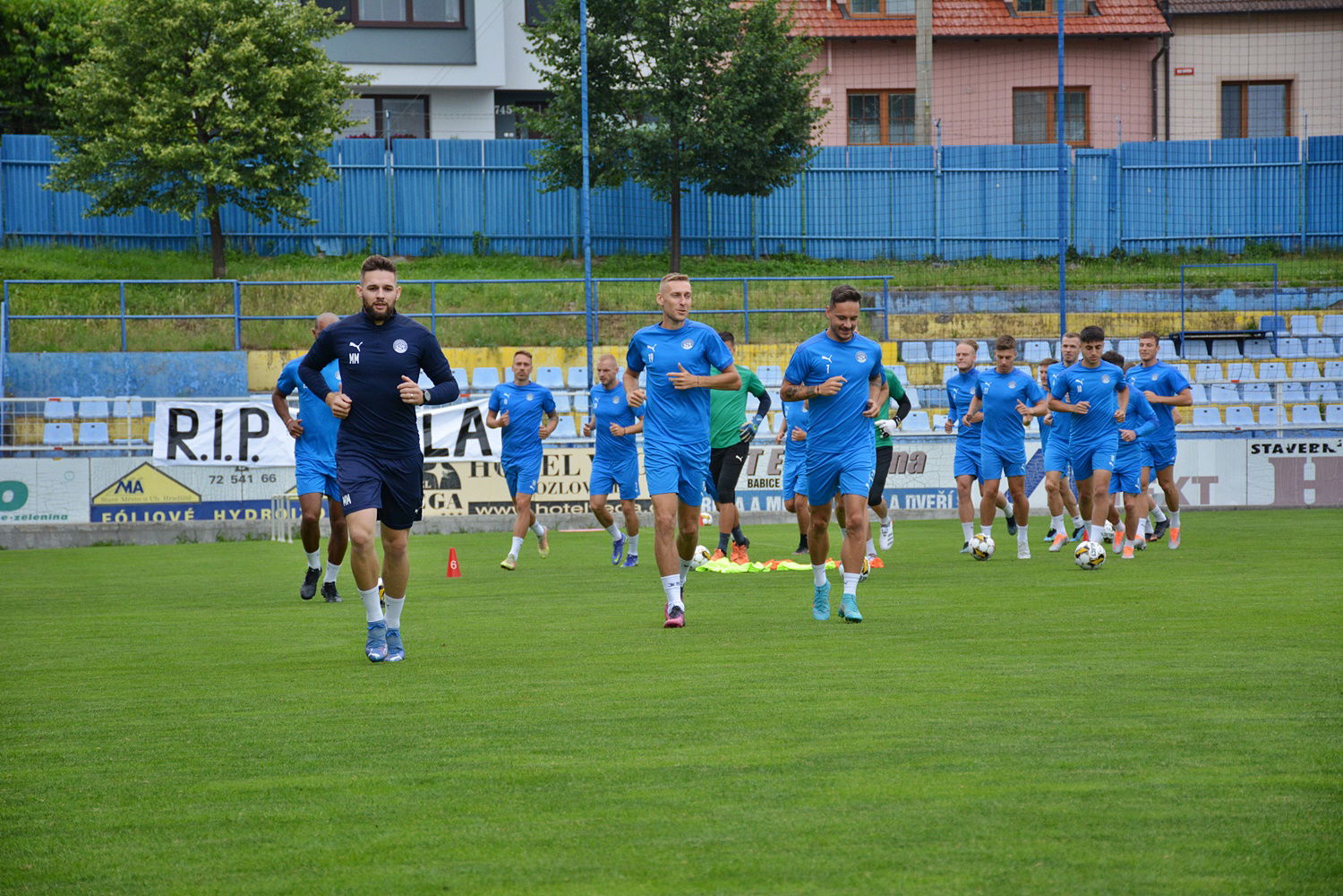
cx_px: 672
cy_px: 448
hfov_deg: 16.1
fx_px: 4756
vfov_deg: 10.8
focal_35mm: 128
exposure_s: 1/1000
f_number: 5.3
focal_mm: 85
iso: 800
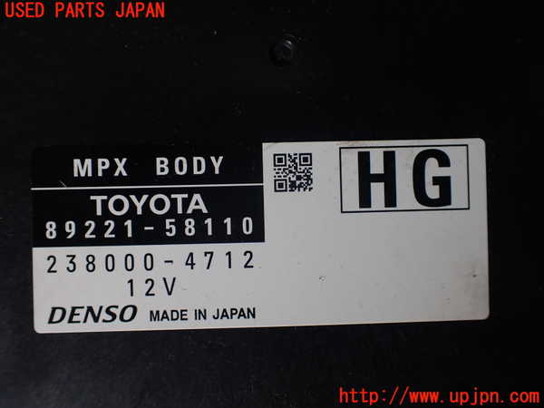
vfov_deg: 46.8
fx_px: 471
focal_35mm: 30
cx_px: 272
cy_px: 204
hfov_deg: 60.0
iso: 160
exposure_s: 1/125
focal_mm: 5.4
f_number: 2.3
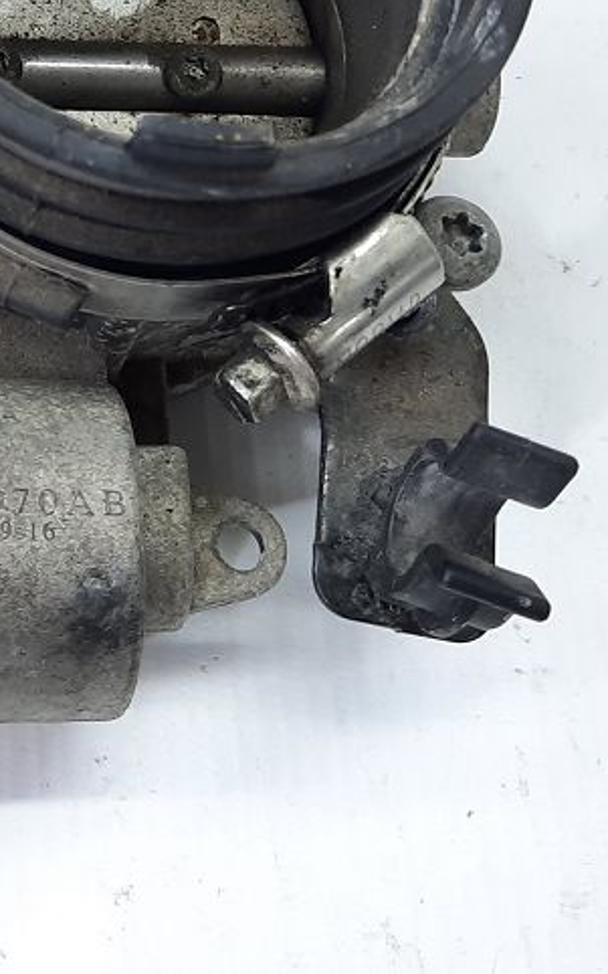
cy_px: 67
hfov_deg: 18.8
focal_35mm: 66
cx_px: -99
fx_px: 1751
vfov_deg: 29.6
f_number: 2
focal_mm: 4.6
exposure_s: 1/50
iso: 80
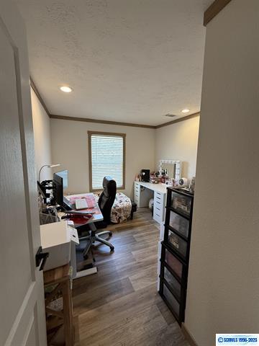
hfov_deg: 85.7
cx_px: 130
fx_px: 140
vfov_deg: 102.1
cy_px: 173
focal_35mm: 14
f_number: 2.2
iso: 160
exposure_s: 1/120
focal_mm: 2.22
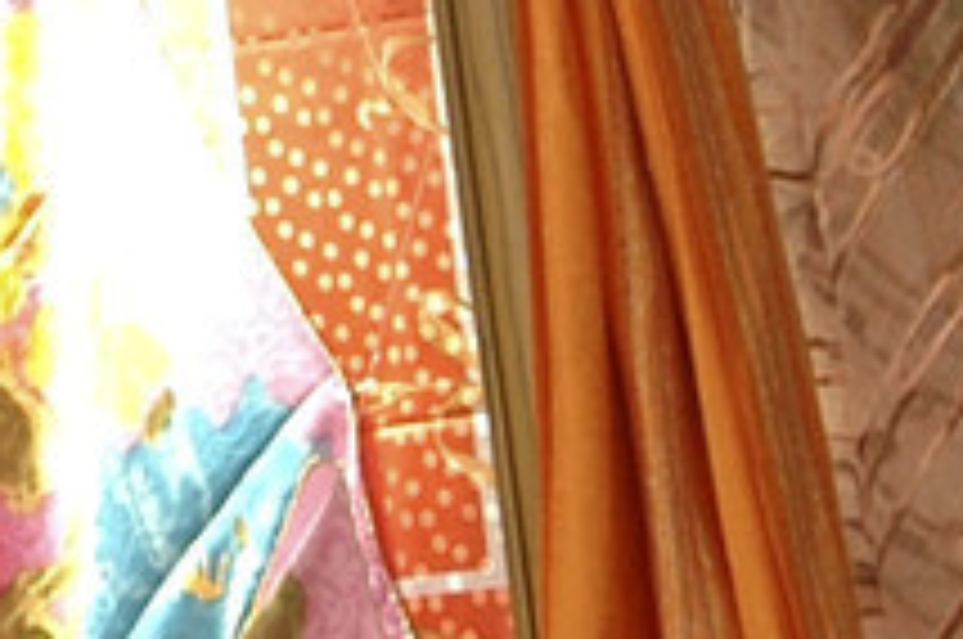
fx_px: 5095
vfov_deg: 7.2
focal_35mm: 191
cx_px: 94
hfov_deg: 10.7
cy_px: 223
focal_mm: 17
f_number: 4
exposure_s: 1/60
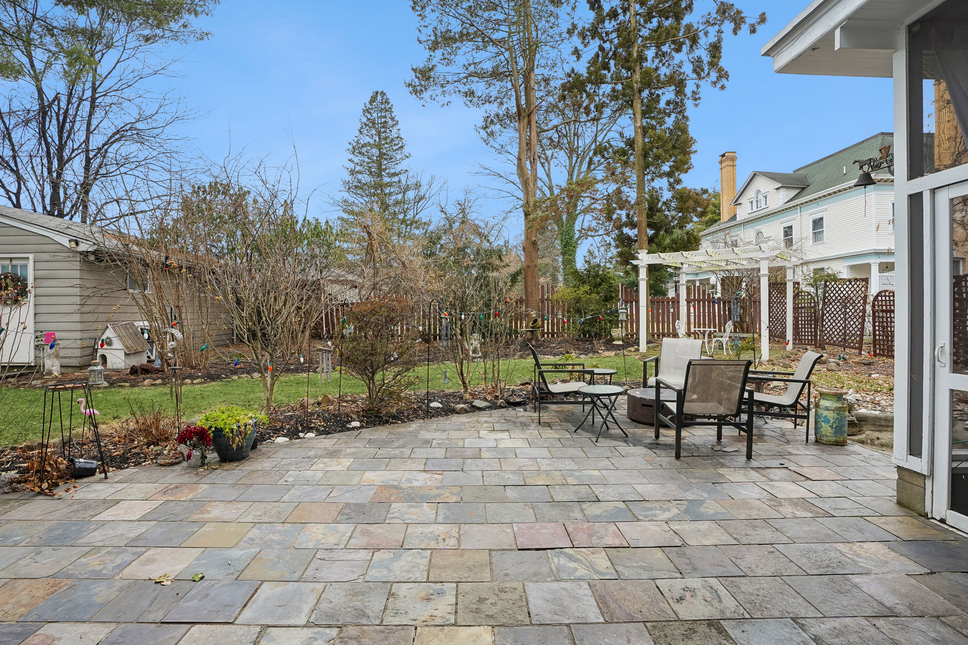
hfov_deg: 93.3
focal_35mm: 17
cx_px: 473
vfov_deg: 70.4
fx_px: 457
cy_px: 323
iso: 400
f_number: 8
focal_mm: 16
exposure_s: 1/50
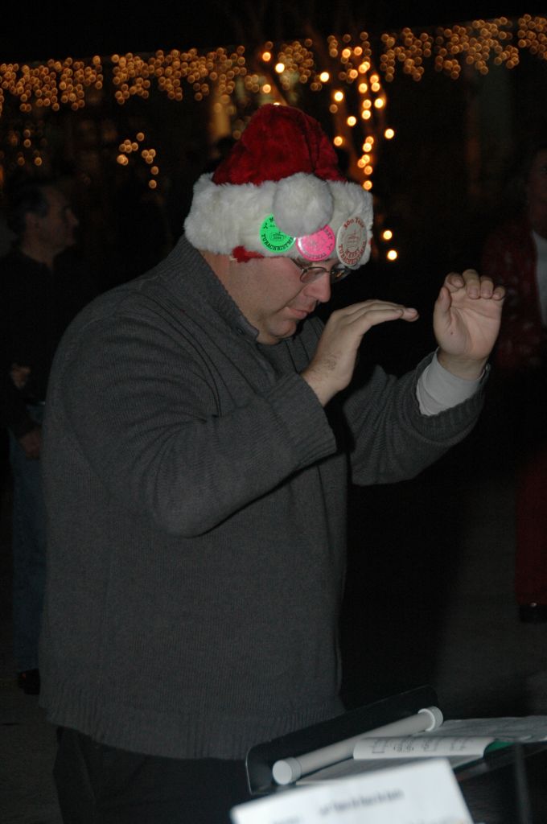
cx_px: 274
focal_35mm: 123
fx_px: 2811
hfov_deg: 11.1
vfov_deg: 16.7
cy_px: 412
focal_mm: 82
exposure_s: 1/60
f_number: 5.3
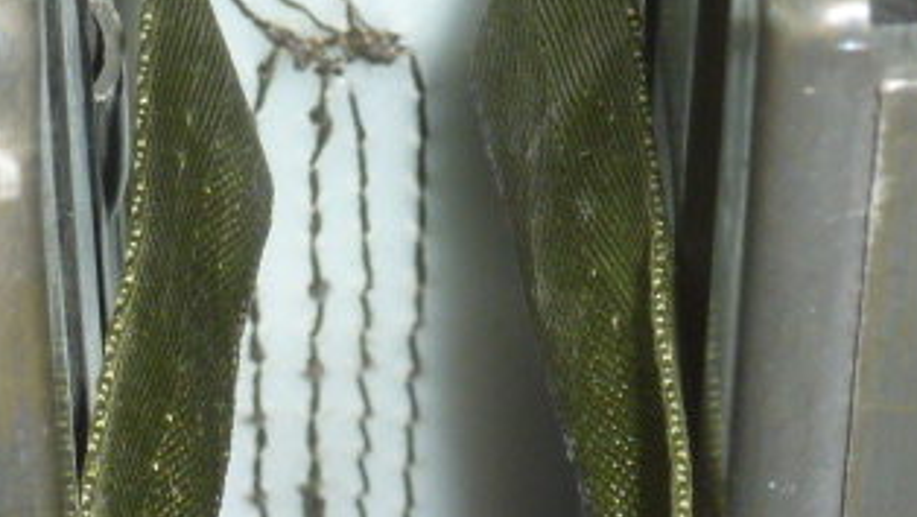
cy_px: 149
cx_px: 348
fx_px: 5401
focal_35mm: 222
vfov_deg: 5.5
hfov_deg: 9.7
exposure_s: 1/30
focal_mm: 9.1
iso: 100
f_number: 3.9
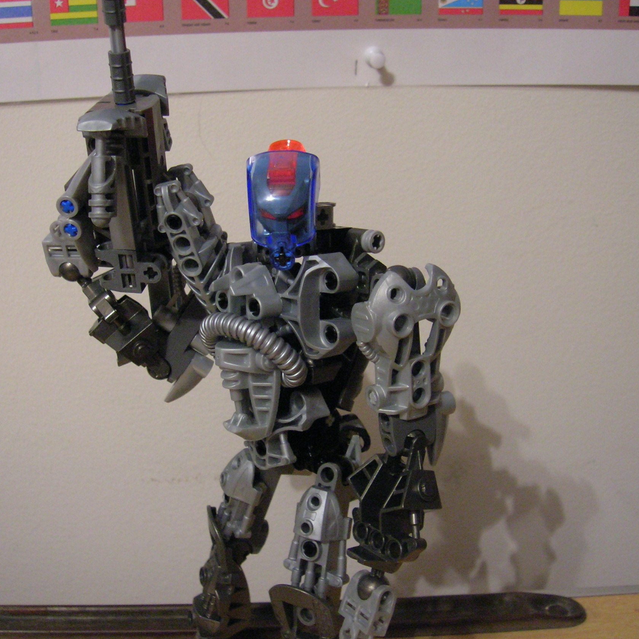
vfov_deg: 40.9
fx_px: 856
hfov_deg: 40.8
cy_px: 317
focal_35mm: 41
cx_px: 277
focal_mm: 5.7
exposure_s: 1/3.8
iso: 200
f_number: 2.9
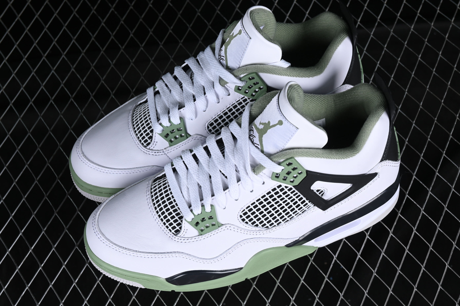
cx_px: 230
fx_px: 920
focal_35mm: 72
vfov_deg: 18.9
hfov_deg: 28.1
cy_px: 153
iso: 160
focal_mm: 48
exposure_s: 1/100
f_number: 8
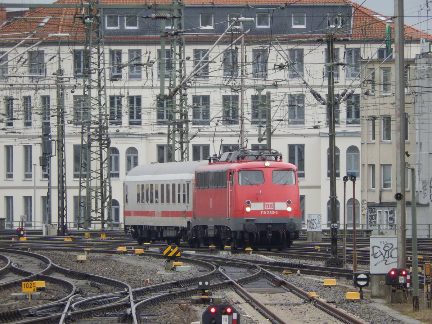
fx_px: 5616
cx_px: 216
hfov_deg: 4.4
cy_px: 162
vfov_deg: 3.3
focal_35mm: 450
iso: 280
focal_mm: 81
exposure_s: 1/125
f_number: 6.3
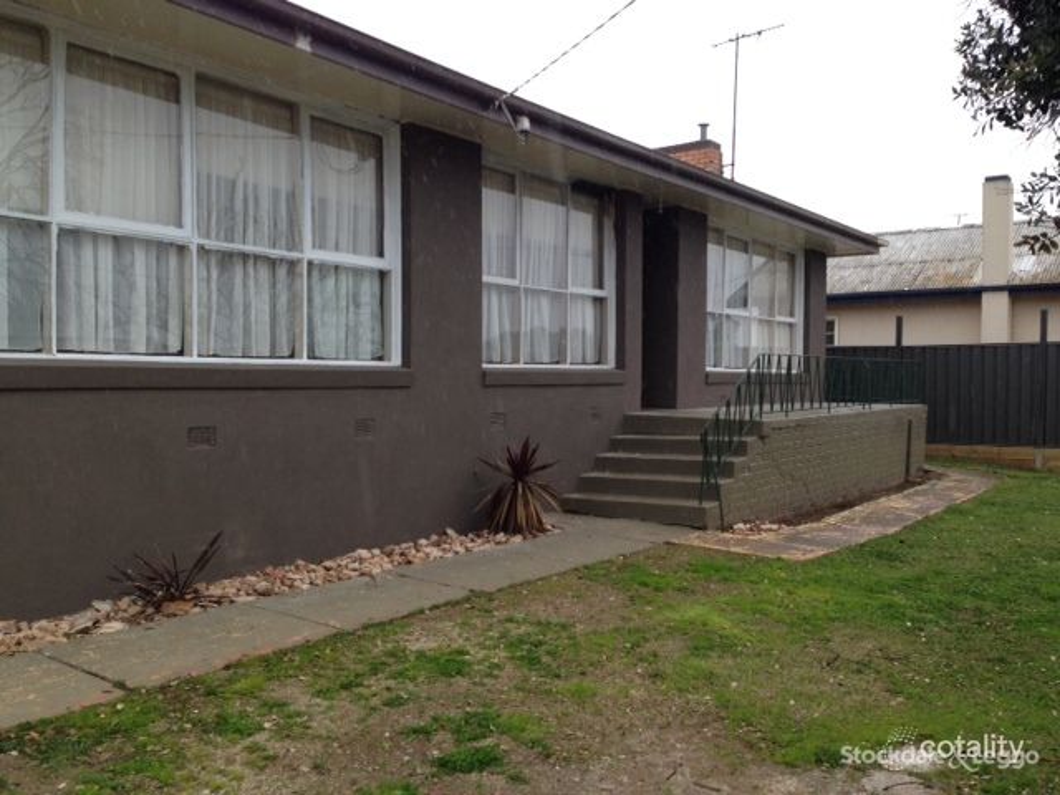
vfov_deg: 42.9
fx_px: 1011
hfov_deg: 55.4
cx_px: 530
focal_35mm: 33
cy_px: 398
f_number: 2.4
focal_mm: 4.13
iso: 50
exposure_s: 1/357
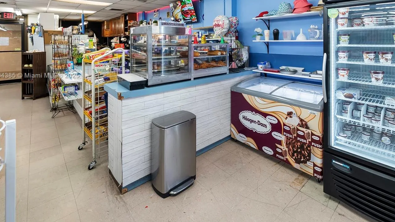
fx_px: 178
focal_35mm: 17
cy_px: 76
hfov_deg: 95.2
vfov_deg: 62.5
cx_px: 227
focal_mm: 13
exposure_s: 1/20
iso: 400
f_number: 6.3
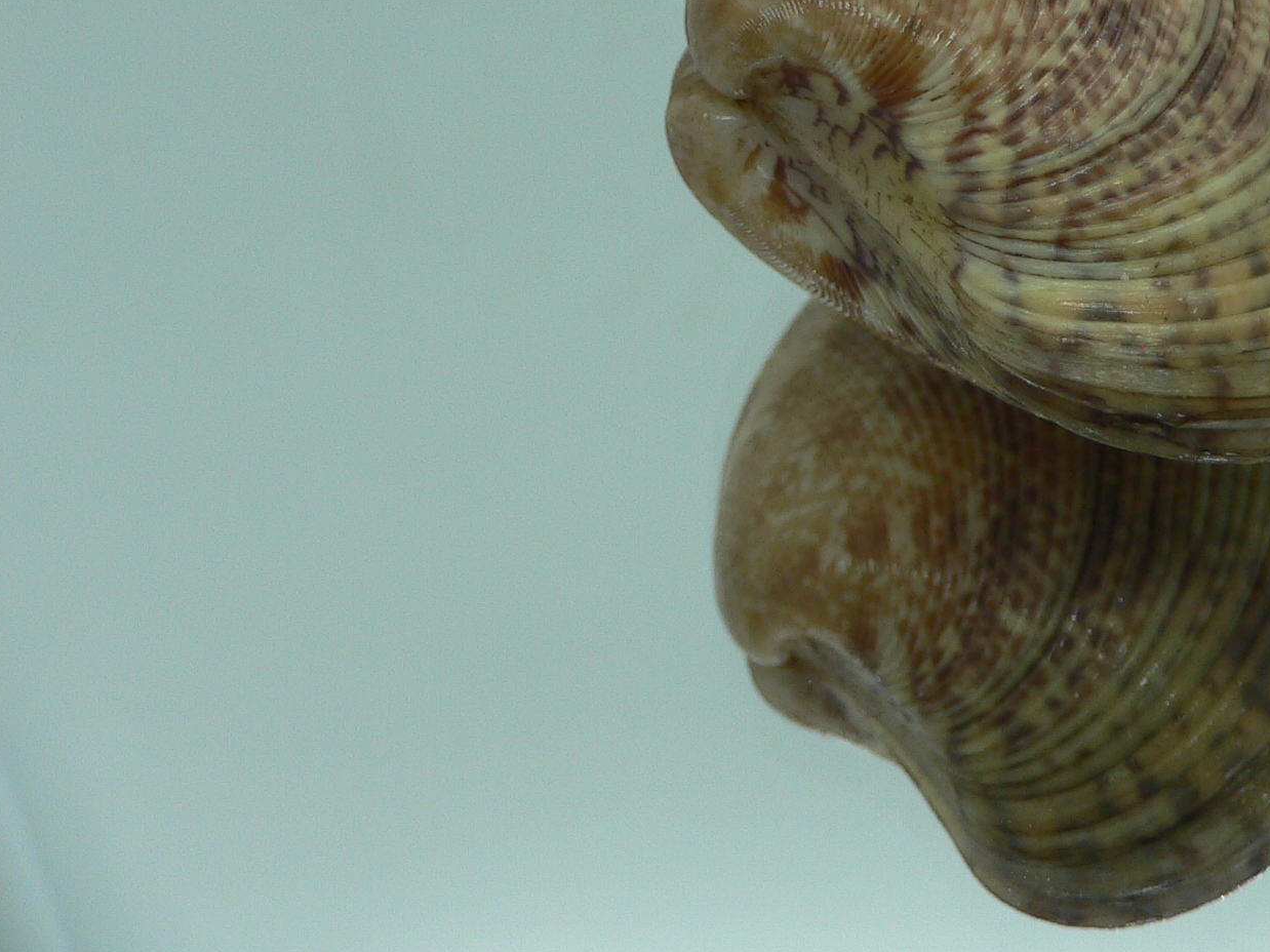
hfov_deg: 32.8
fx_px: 2091
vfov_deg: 25.2
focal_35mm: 57
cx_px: 1027
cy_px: 195
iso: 80
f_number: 2.8
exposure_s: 1/60
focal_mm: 4.6
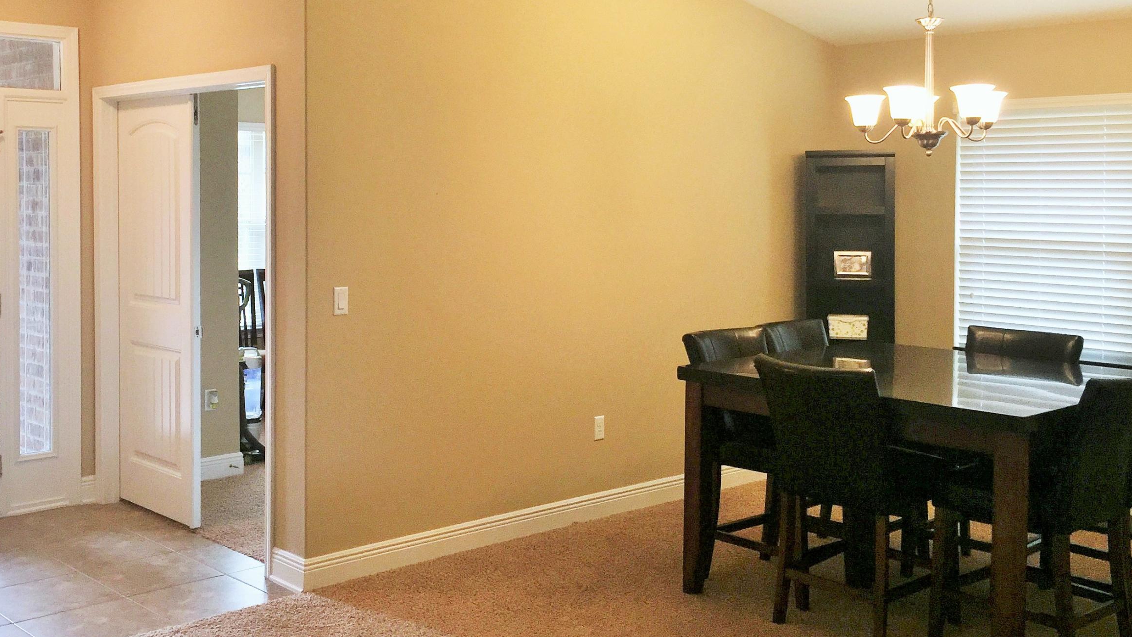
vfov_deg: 28.9
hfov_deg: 49.2
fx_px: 1231
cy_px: 229
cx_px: 467
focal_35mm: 41
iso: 32
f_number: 2.2
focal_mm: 4.15
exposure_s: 1/44
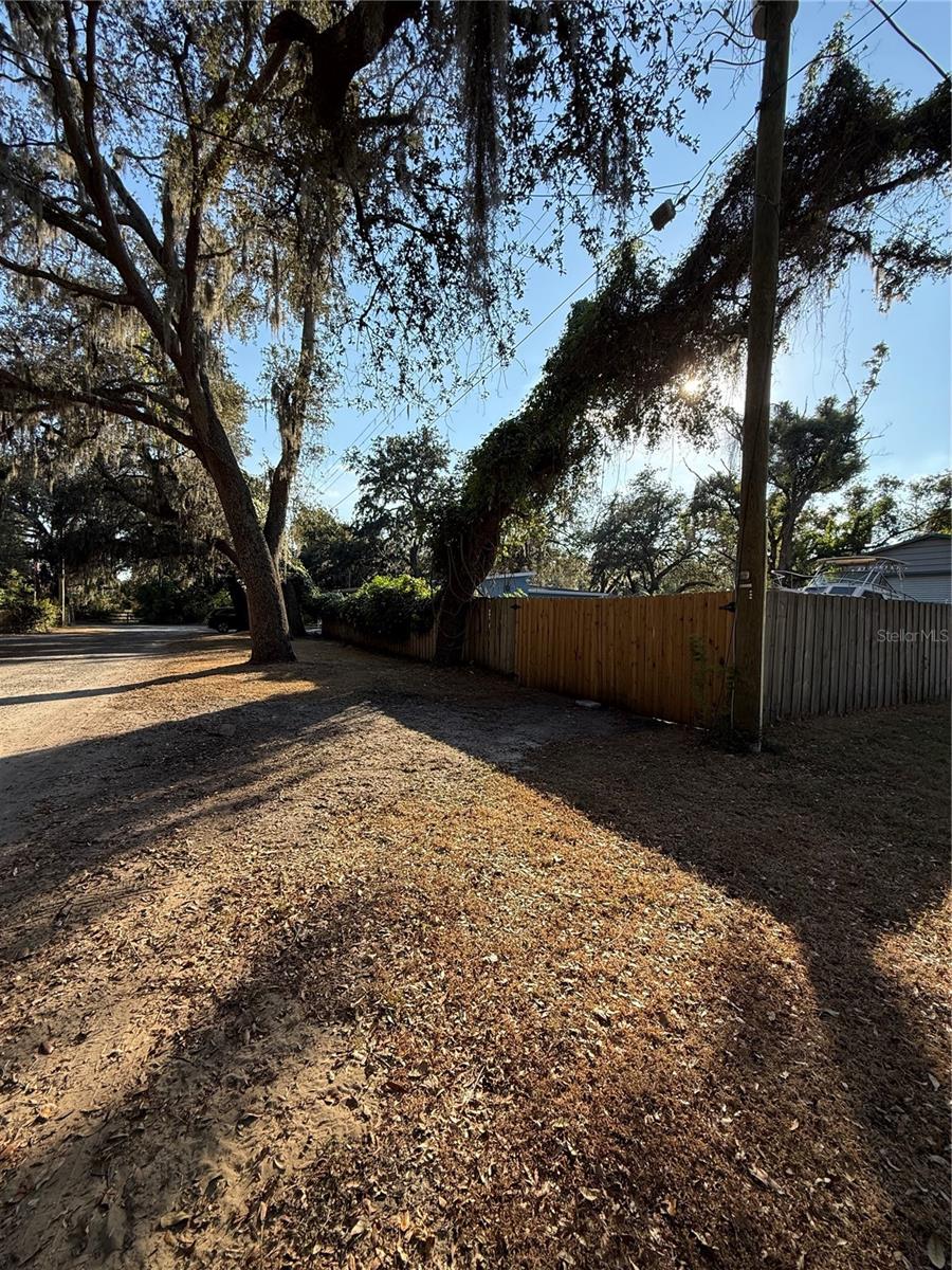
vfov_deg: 102.1
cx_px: 476
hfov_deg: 85.7
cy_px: 635
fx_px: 513
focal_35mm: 14
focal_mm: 2.22
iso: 64
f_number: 2.2
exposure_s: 1/779
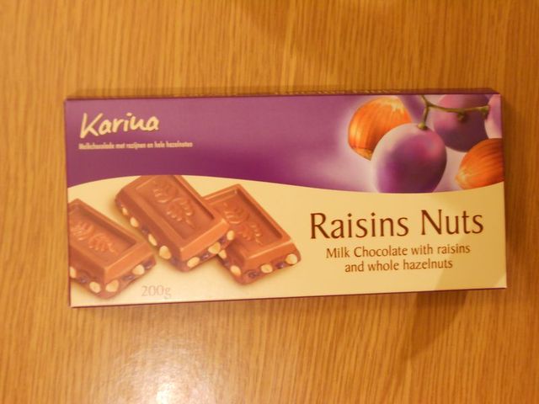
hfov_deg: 50.1
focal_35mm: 37
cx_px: 270
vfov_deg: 38.7
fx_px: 576
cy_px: 202
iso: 200
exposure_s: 1/5
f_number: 3.9
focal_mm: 6.9
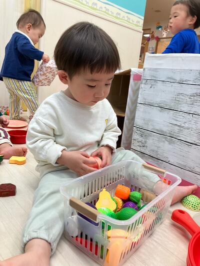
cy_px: 133
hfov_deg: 49.8
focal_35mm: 28
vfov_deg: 63.4
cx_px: 100
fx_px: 216
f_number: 1.8
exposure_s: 1/100
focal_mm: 3.99
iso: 64
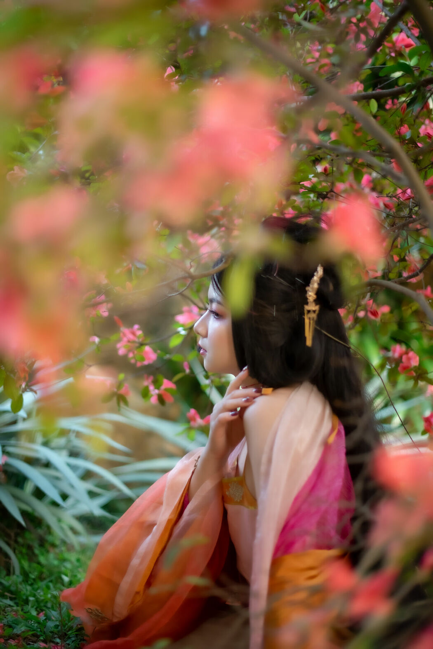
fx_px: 902
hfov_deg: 27.0
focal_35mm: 50
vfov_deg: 39.6
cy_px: 324
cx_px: 216
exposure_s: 1/250
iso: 1000
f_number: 1.4
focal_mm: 50
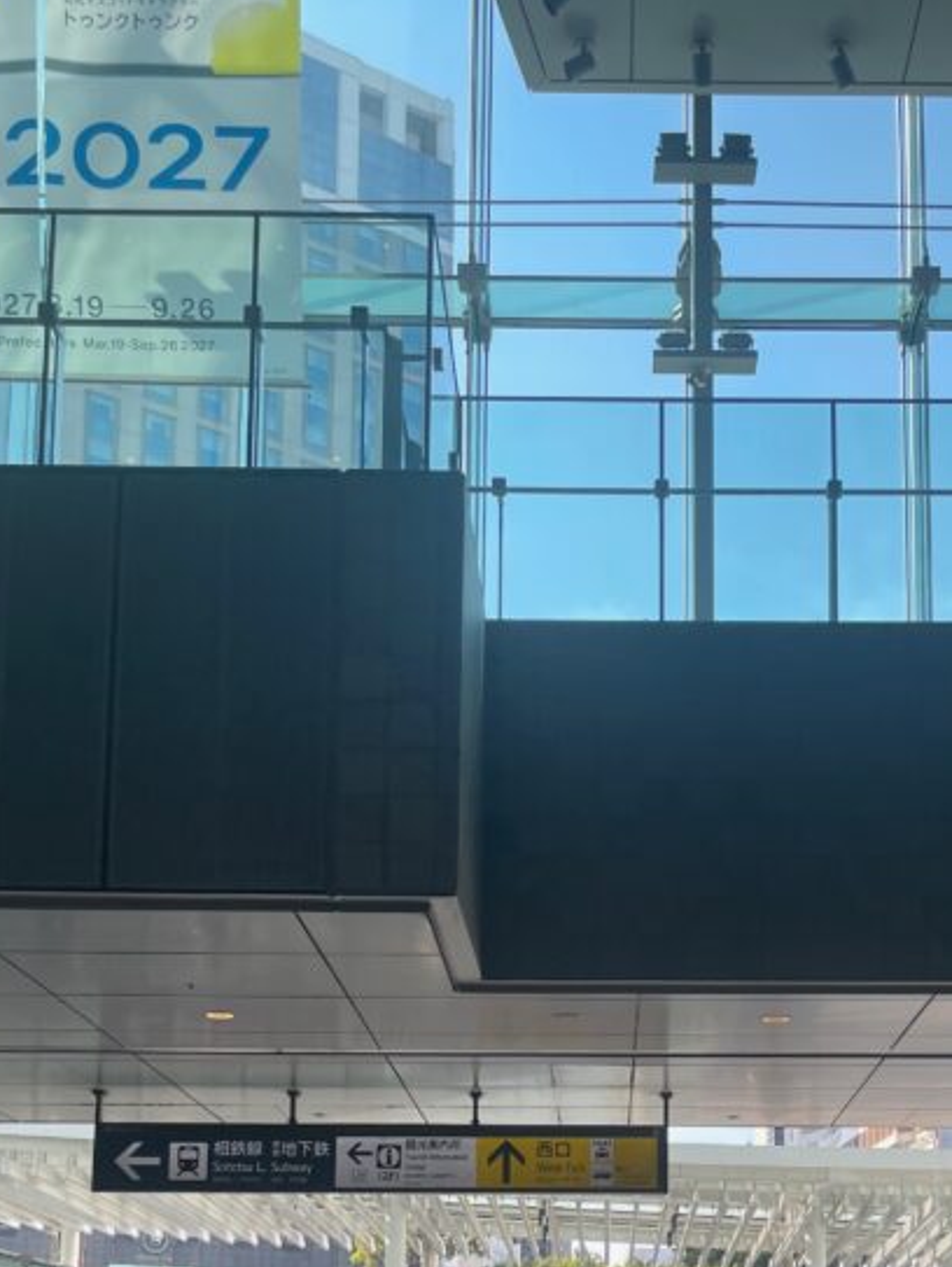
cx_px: 607
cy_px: 1139
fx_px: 1795
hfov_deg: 29.6
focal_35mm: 49
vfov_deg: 36.5
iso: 32
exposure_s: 1/707
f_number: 1.6
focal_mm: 4.2
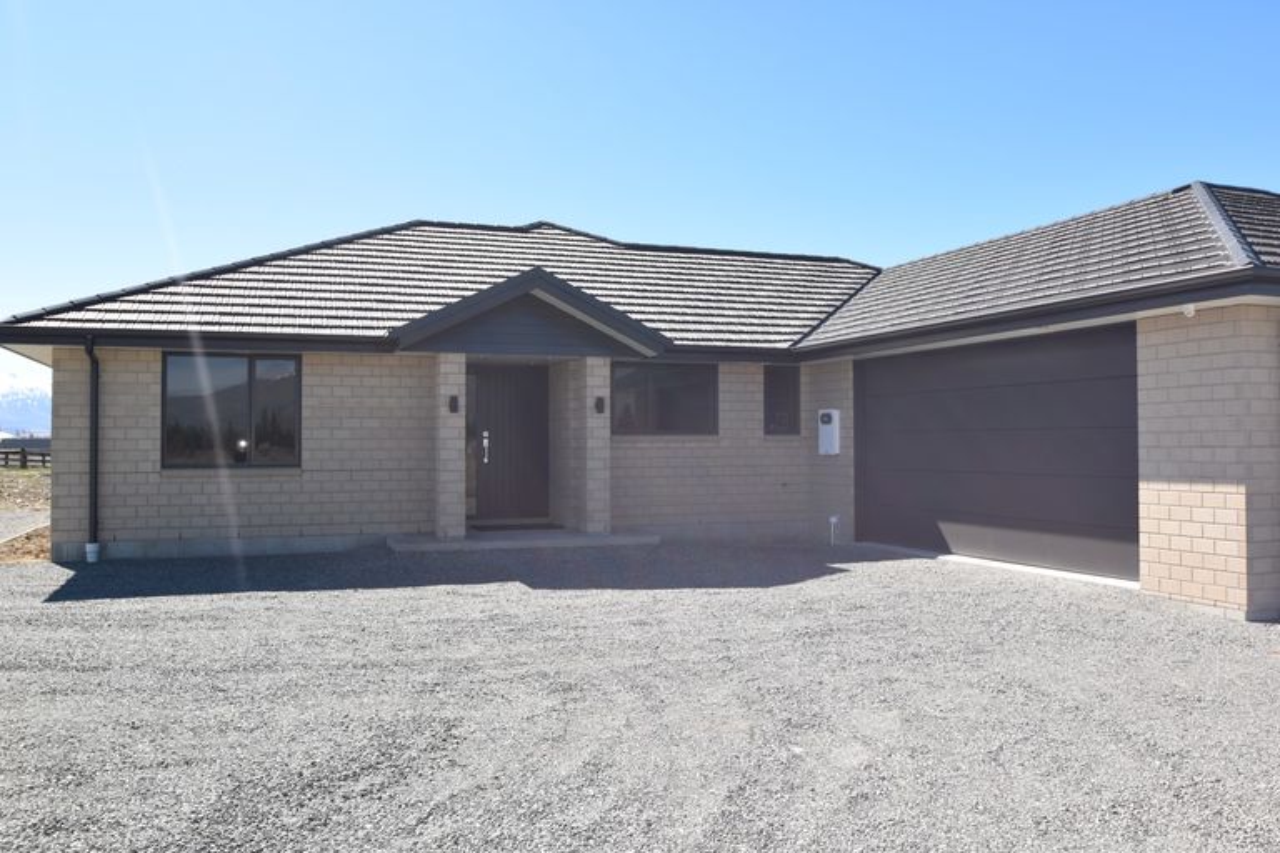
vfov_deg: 45.7
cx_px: 640
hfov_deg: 64.6
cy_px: 426
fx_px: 1013
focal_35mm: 28
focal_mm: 19
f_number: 10
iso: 100
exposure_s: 1/200
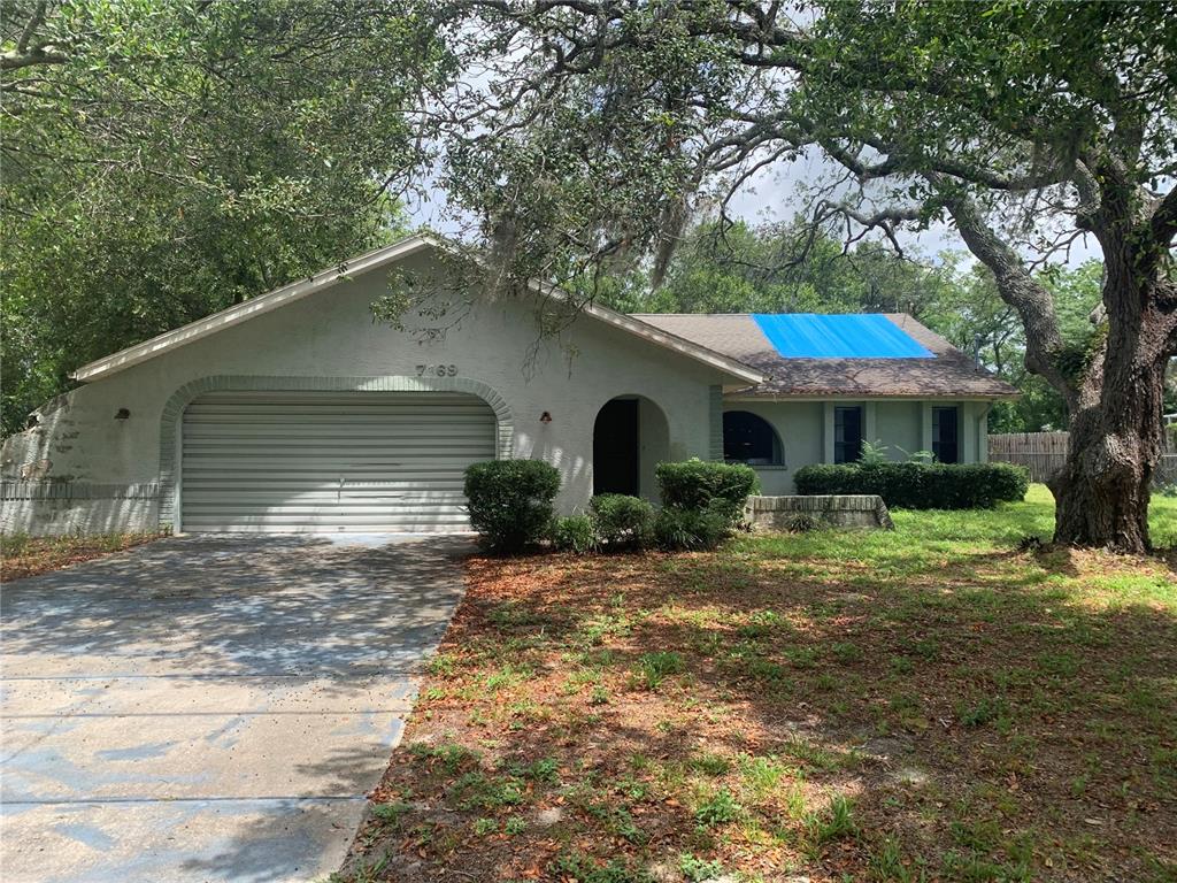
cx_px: 588
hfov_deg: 67.3
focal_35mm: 26
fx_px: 884
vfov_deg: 53.1
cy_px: 442
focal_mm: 4.25
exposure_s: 1/822
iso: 25
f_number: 1.8
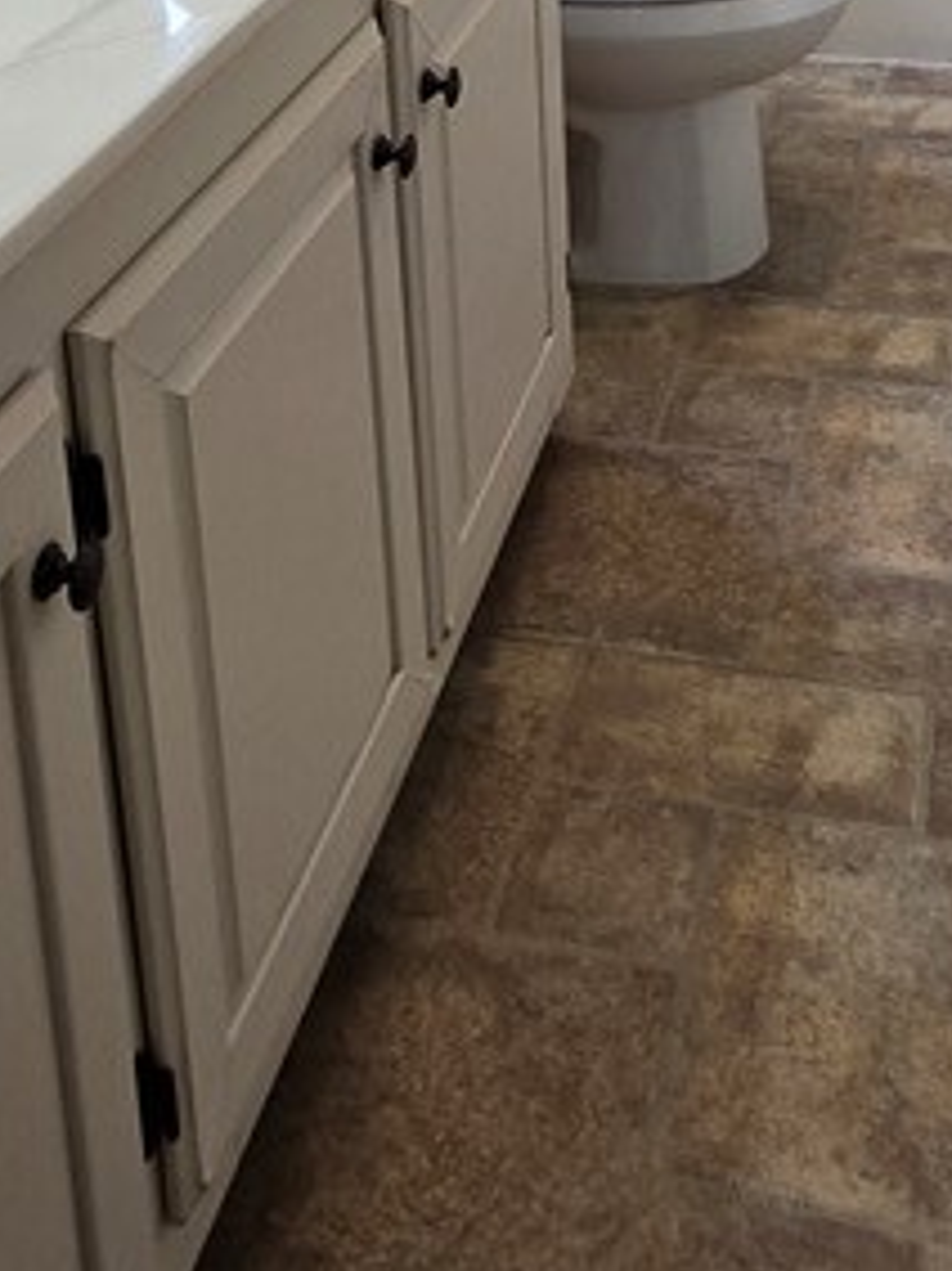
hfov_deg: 30.8
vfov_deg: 32.9
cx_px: 570
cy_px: -265
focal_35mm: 47
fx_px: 1725
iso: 64
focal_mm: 2.2
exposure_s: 1/60
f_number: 2.2
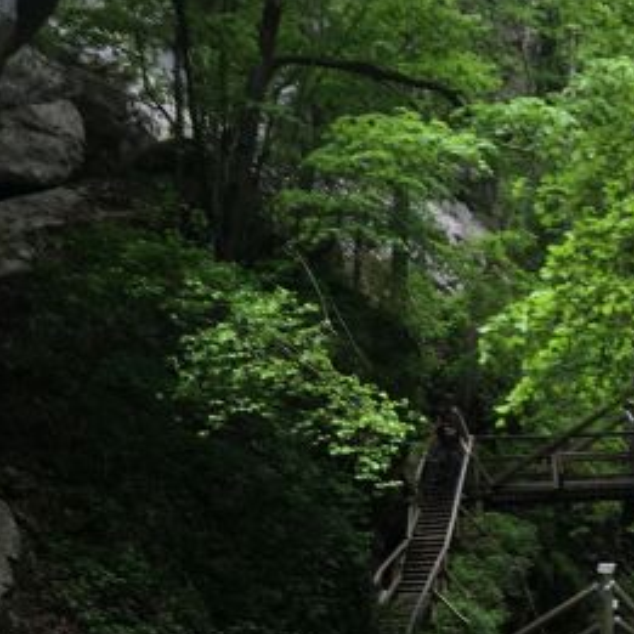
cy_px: 896
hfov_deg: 16.1
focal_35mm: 108
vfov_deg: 15.1
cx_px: 273
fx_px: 2238
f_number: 2.2
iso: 32
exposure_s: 1/50
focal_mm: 4.15
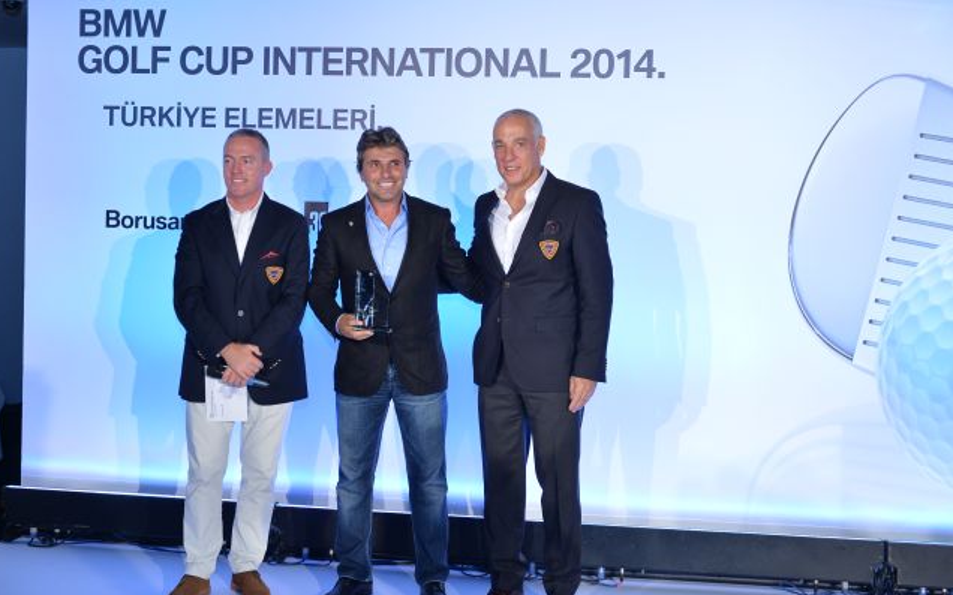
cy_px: 299
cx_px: 469
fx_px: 1298
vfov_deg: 25.8
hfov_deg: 40.3
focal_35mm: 50
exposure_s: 1/160
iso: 1600
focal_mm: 48
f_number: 4
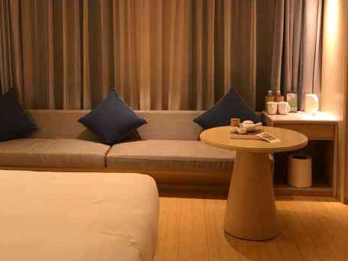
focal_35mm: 42
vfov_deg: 34.0
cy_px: 85
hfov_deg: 44.6
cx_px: 138
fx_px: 422
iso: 50
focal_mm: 3.99
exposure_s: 1/17
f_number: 1.8
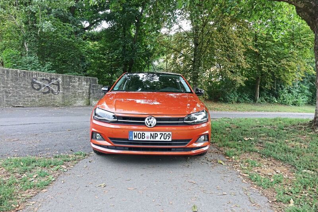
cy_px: 106
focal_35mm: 24
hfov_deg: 73.7
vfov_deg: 53.2
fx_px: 212
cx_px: 159
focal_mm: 8.8
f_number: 2.8
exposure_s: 1/800
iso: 800
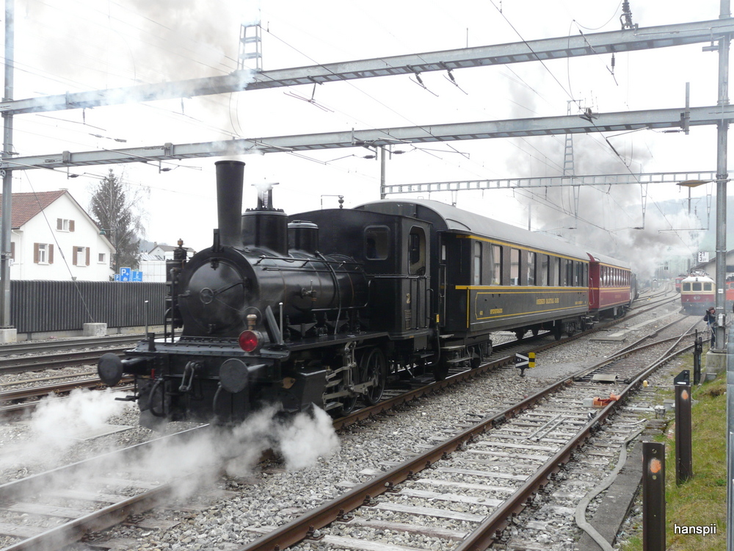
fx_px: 806
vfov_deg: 37.7
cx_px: 367
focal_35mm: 38
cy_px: 276
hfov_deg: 49.0
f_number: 4
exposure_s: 1/160
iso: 160
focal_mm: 6.3
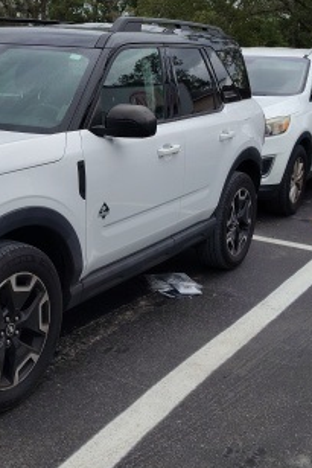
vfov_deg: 38.1
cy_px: 192
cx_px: 14
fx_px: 675
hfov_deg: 25.0
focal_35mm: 52
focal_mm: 5.56
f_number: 1.8
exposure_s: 1/1001
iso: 100
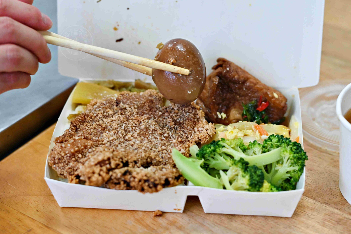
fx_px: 731
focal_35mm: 75
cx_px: 176
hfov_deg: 27.0
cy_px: 117
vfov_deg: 18.2
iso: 800
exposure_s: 1/160
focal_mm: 50
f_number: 2.8
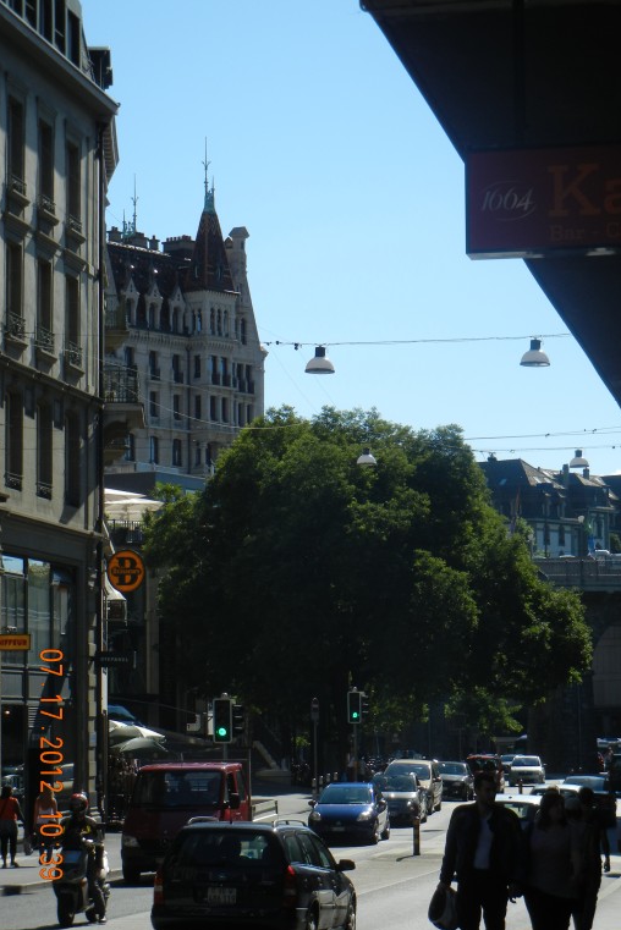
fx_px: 2766
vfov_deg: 19.1
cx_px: 330
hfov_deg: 12.8
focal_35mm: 107
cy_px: 468
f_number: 9
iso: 160
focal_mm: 18.3
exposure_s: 1/283
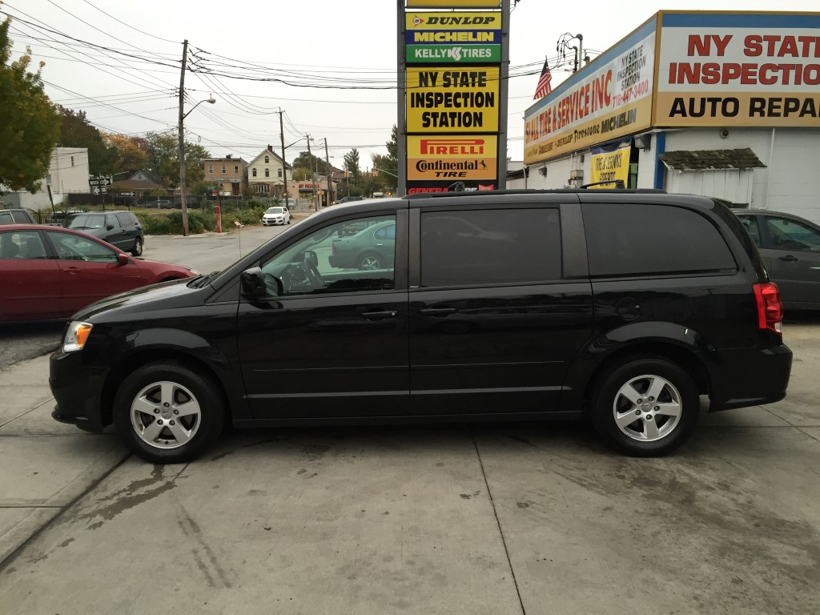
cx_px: 410
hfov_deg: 61.7
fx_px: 687
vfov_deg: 48.2
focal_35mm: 29
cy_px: 308
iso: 32
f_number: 2.2
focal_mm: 4.15
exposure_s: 1/30
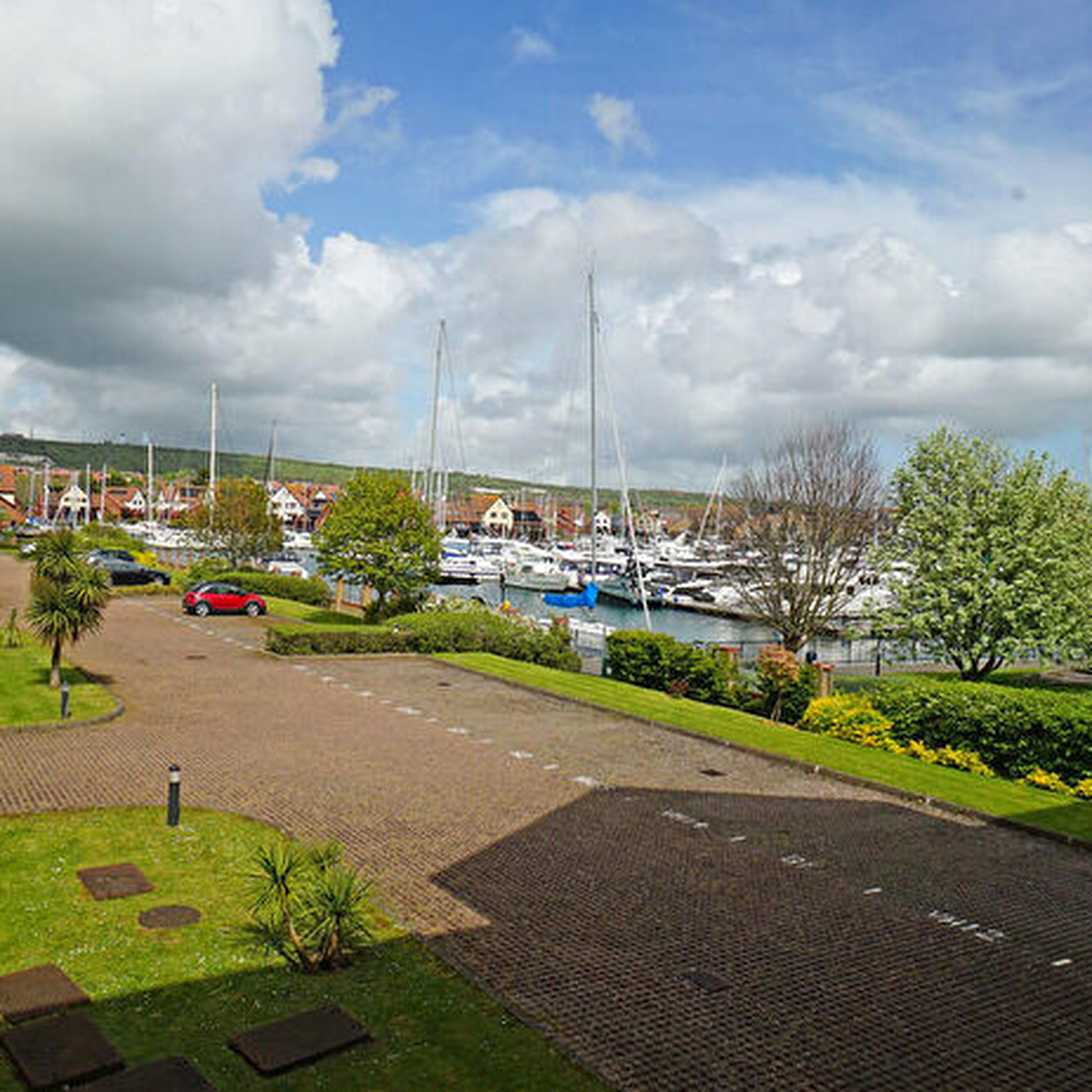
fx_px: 964
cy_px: 546
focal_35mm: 27
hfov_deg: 58.9
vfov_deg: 59.1
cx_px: 479
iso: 100
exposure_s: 1/125
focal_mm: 14
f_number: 14
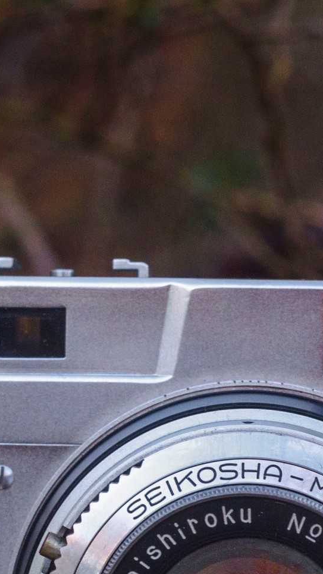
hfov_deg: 7.1
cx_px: 210
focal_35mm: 171
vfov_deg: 12.5
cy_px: 484
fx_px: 2597
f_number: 3.5
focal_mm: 35
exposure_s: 1/160
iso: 500
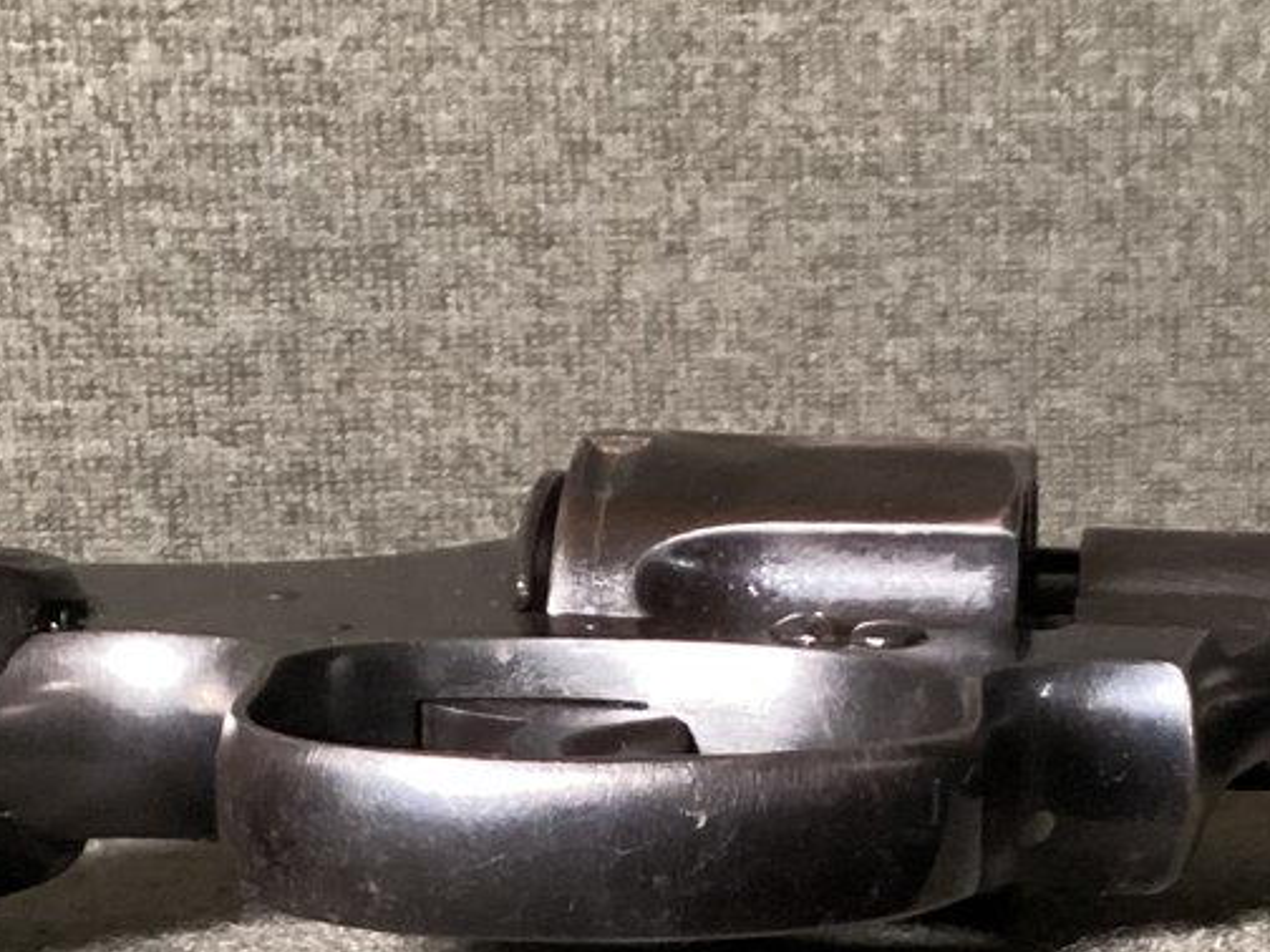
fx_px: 3412
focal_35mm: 93
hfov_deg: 21.1
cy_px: 1019
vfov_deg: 15.5
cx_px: 641
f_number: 2.4
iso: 320
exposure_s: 1/40
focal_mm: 3.3
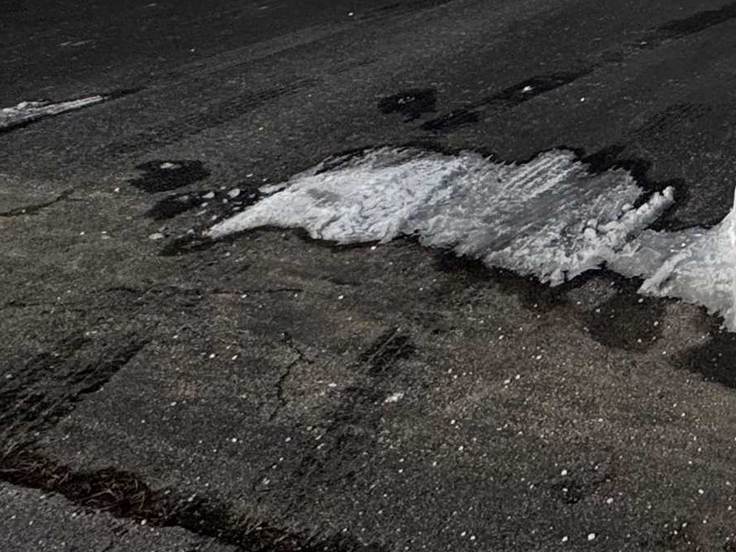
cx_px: 1093
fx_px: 1021
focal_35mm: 48
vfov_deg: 23.7
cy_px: -287
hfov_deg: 27.7
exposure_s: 1/5650
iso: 32
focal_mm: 2.22
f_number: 2.2
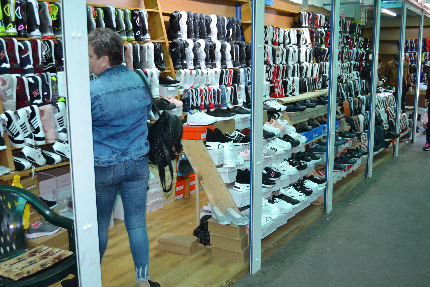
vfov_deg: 36.9
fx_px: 430
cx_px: 215
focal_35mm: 36
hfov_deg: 53.1
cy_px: 144
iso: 1000
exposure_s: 1/60
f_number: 4
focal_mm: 24
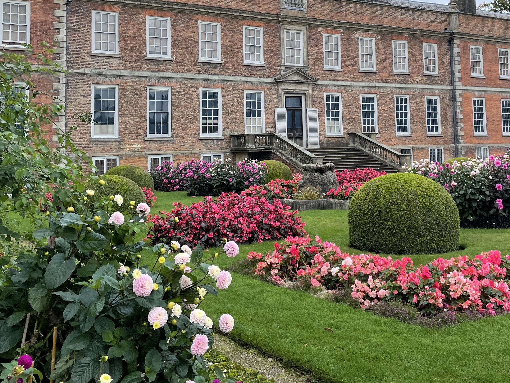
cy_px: 94
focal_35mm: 43
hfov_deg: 43.7
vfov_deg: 32.9
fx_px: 633
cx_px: 296
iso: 32
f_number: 1.6
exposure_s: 1/1024
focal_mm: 4.2
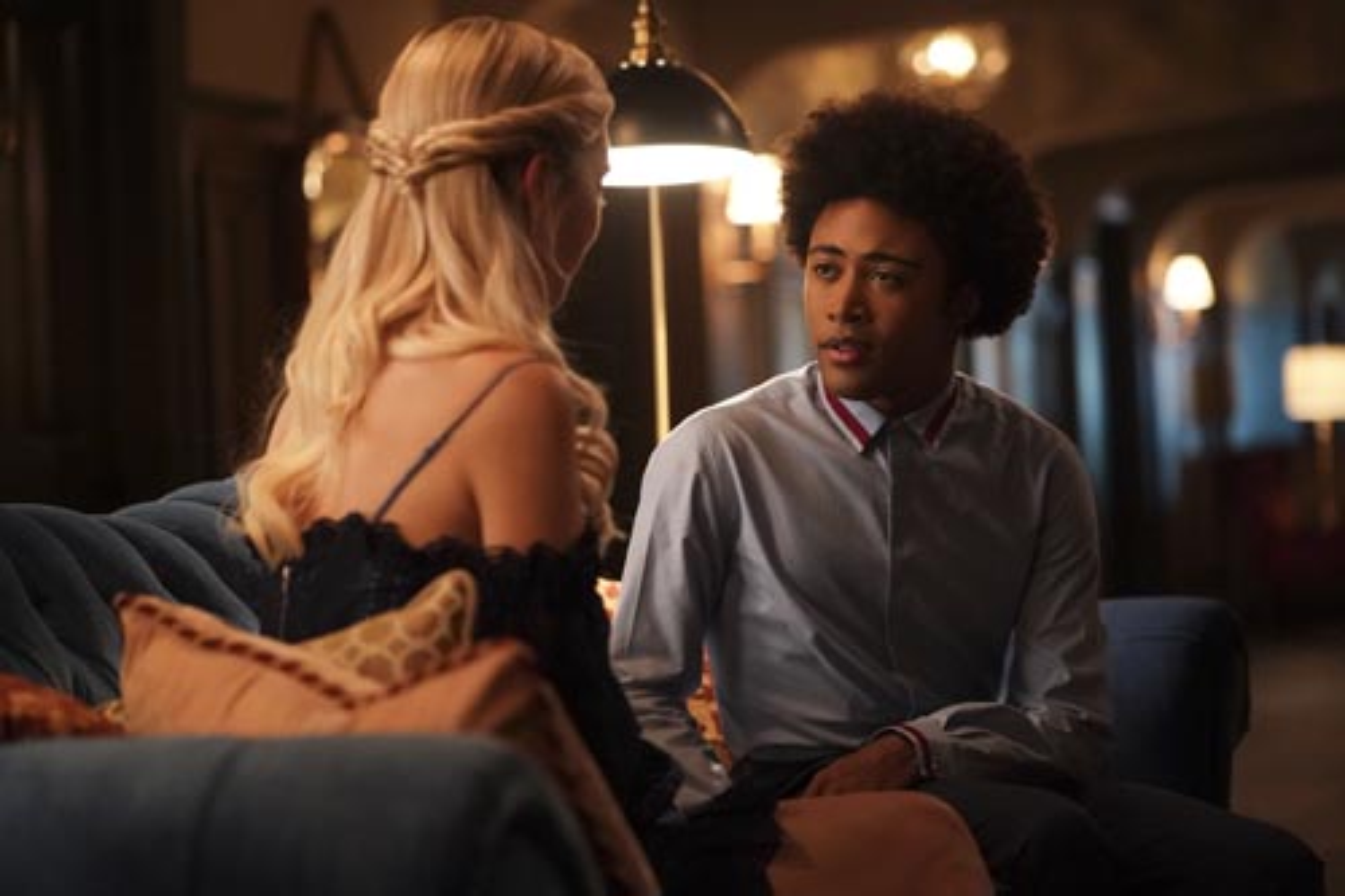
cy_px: 448
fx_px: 3548
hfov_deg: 21.5
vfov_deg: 14.4
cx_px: 672
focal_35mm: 95
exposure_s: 1/80
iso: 10000
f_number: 2.8
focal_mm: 95
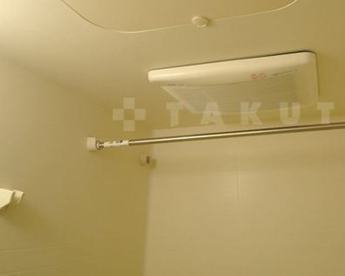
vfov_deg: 45.6
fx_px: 327
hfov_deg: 53.9
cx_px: 244
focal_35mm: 32
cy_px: 114
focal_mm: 14
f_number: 5.3
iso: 800
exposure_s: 1/30
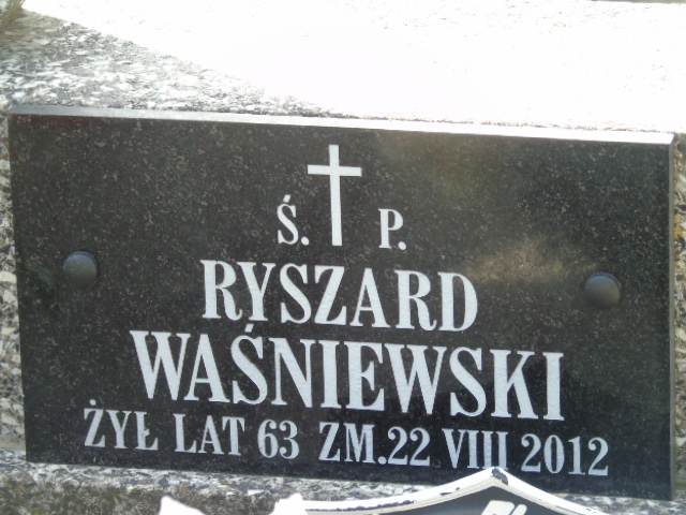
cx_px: 343
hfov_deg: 7.1
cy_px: 258
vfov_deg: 5.3
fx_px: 5509
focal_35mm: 278
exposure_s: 1/125
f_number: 4.9
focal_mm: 50
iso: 250
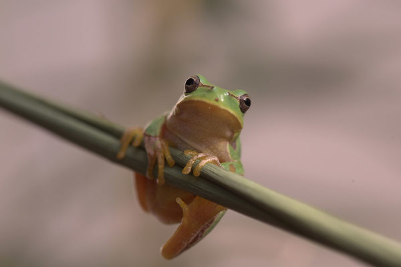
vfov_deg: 13.0
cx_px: 200
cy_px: 134
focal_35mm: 105
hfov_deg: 19.5
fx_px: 1169
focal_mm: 105
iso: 640
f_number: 11
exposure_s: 1/160
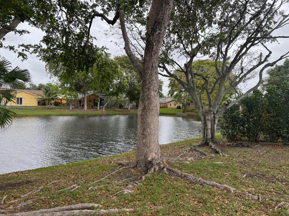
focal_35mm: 24
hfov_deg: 71.6
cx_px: 144
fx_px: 200
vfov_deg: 56.8
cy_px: 108
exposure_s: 1/404
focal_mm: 6.76
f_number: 1.78
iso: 80
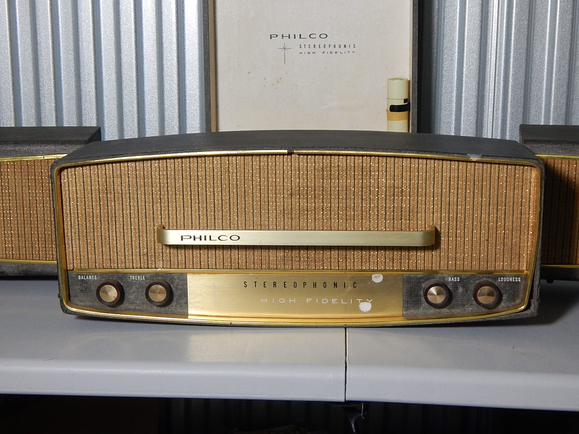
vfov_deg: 27.0
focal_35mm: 54
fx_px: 903
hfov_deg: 35.5
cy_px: 217
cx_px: 290
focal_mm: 9.7
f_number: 3.8
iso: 400
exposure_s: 1/30
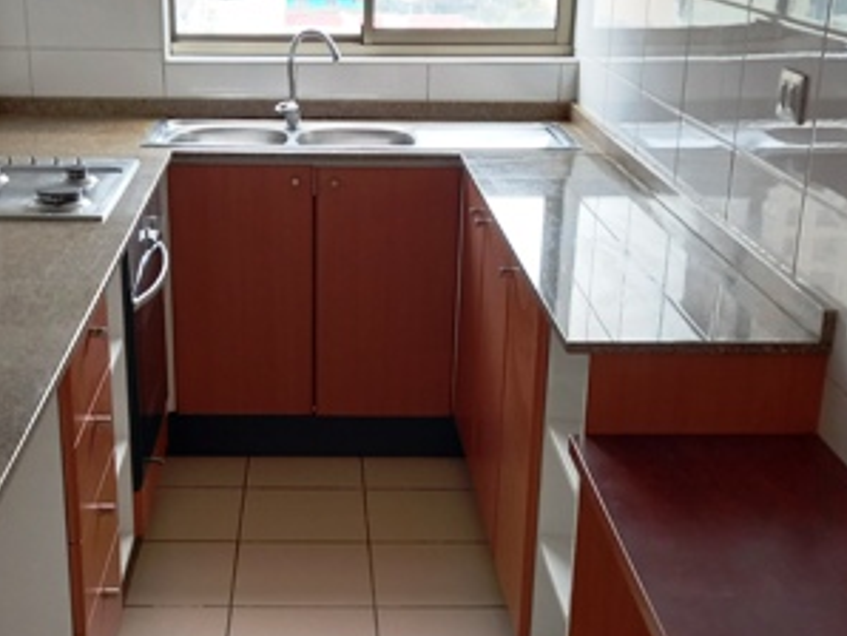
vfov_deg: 25.6
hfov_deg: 33.6
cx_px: 321
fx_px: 1396
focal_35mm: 57
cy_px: 398
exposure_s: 1/50
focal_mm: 4.6
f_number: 2
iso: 125
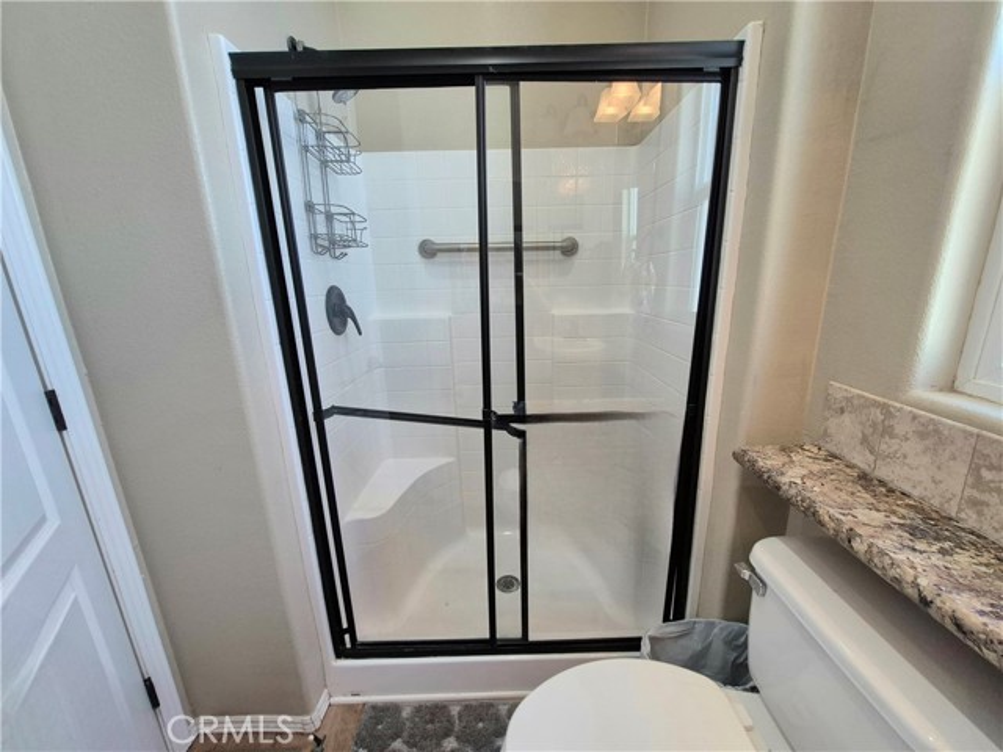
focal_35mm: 13
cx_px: 502
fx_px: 377
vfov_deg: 89.9
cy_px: 376
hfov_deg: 106.2
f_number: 2.2
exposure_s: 1/60.2
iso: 160
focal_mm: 1.74
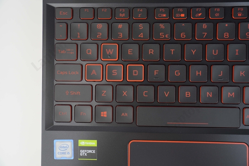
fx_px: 290
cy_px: 83
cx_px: 124
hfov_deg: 46.4
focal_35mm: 42
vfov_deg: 31.9
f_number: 2.8
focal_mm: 28
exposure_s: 1/100
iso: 100
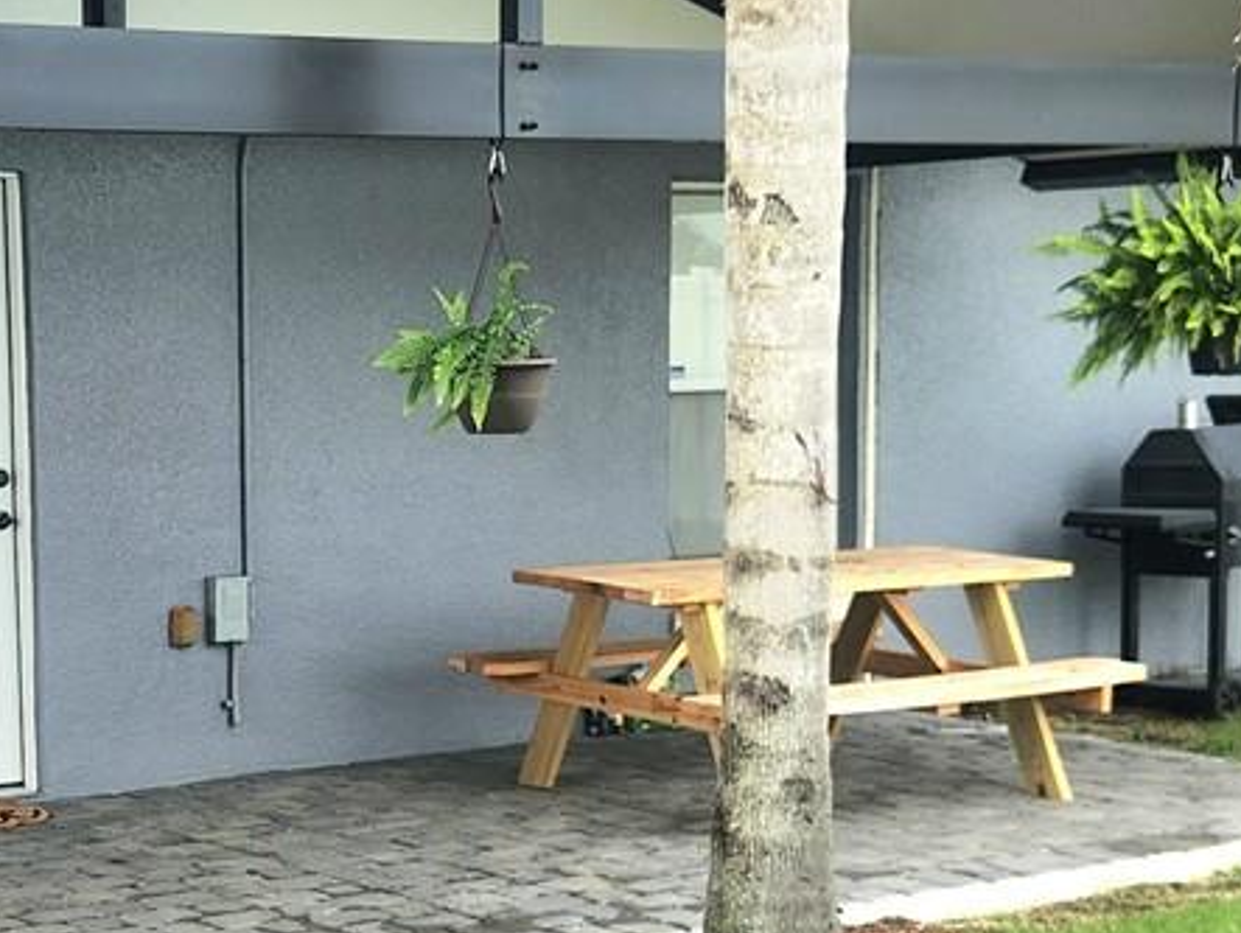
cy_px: 762
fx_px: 2978
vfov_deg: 17.6
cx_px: 202
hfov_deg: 23.1
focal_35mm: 83
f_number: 1.8
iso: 20
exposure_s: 1/294
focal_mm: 5.4
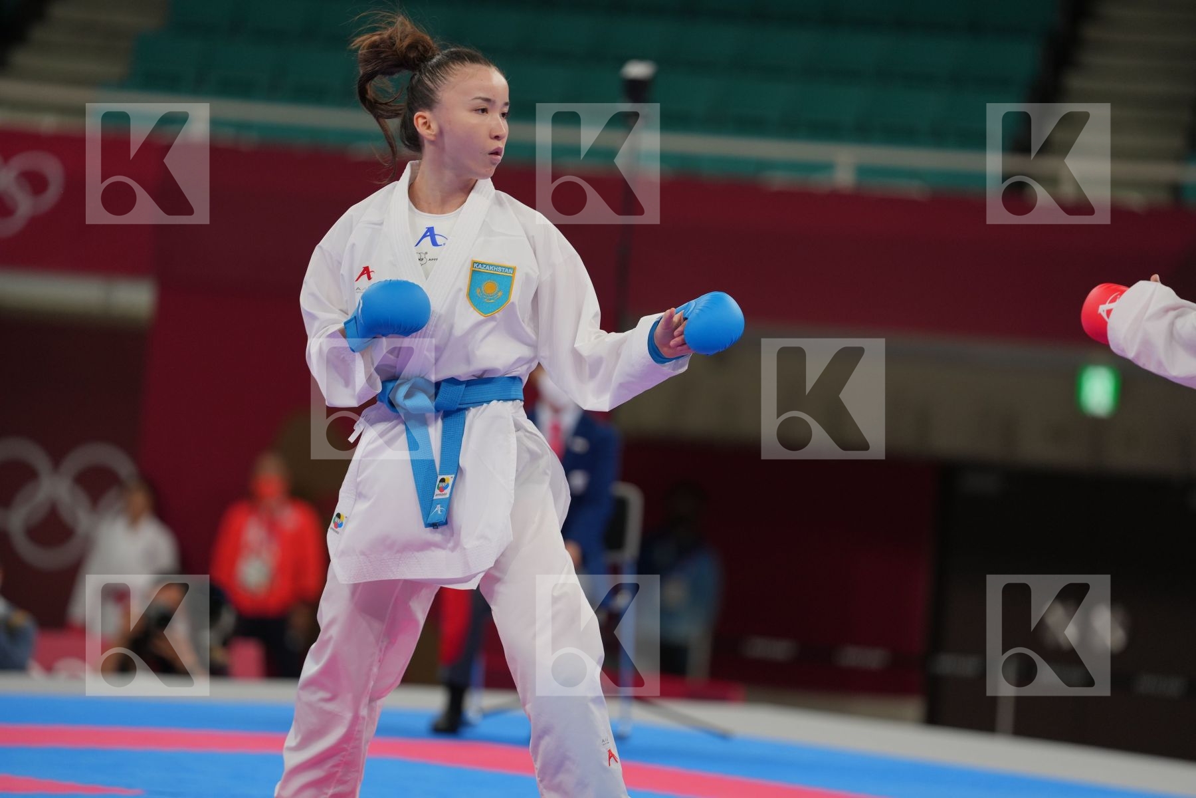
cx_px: 598
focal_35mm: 200
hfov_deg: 10.3
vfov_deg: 6.9
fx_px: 6644
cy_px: 399
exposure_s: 1/1000
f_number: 2.8
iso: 500
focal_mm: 200
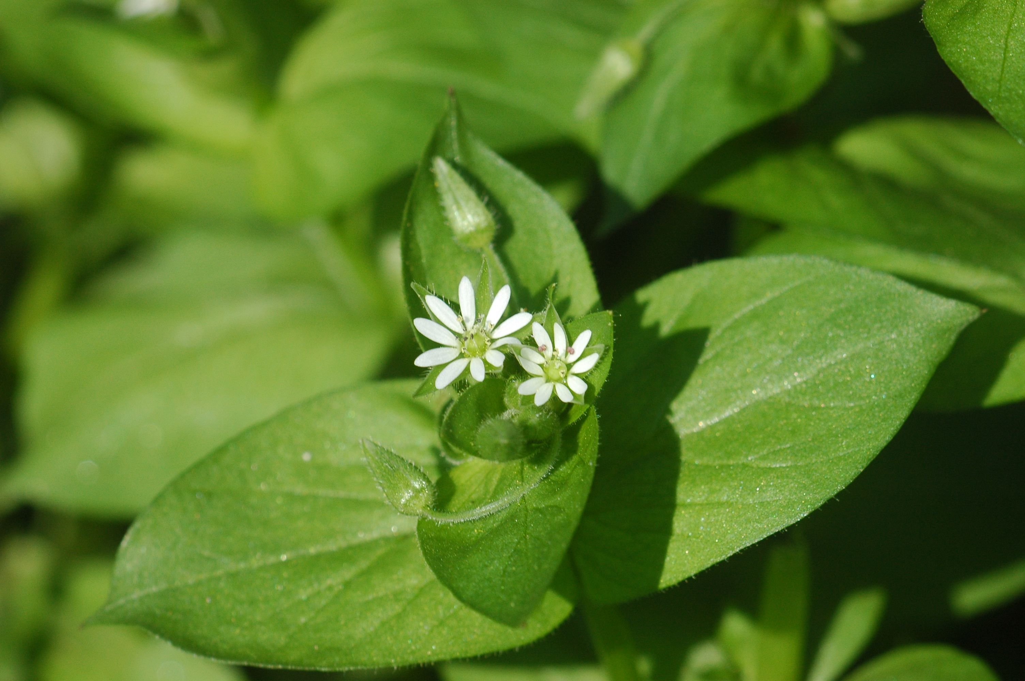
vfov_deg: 9.1
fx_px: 4267
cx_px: 512
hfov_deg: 13.7
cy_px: 340
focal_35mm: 150
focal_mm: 100
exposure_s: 1/250
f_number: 9
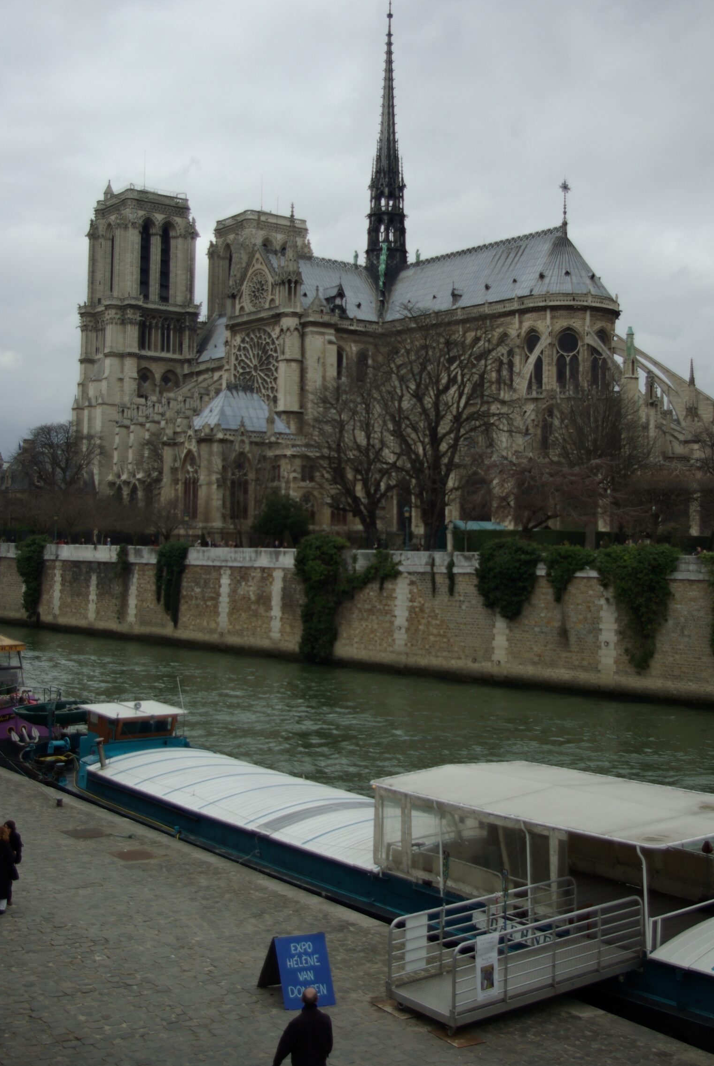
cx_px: 384
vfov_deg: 44.4
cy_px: 471
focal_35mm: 44
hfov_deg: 30.6
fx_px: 1305
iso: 100
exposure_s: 1/750
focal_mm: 26
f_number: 4
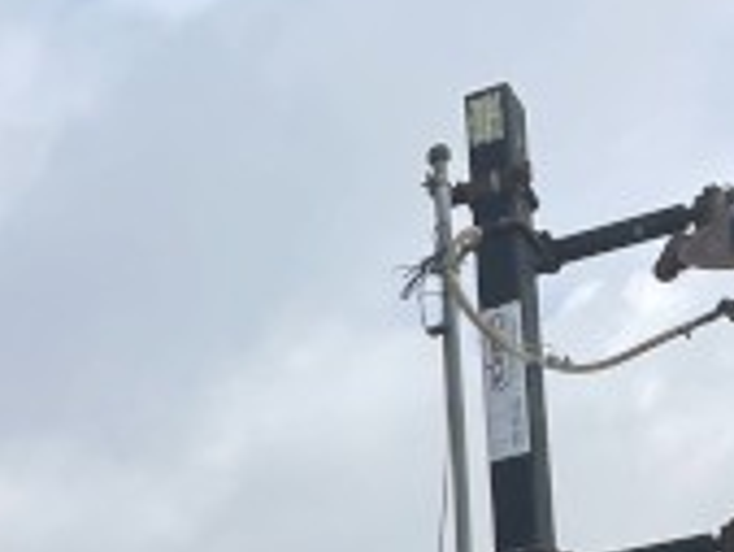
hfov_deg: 15.0
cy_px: 1074
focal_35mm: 123
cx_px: -317
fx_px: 2610
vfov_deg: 11.1
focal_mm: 4.2
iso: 32
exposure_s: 1/3125
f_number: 1.6
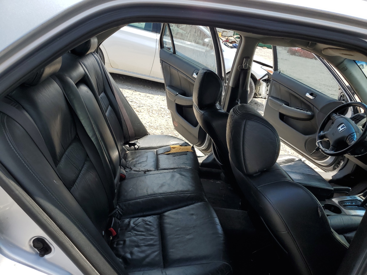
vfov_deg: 53.1
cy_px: 138
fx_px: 276
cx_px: 184
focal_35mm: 26
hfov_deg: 67.3
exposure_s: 1/2000
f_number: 1.5
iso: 50
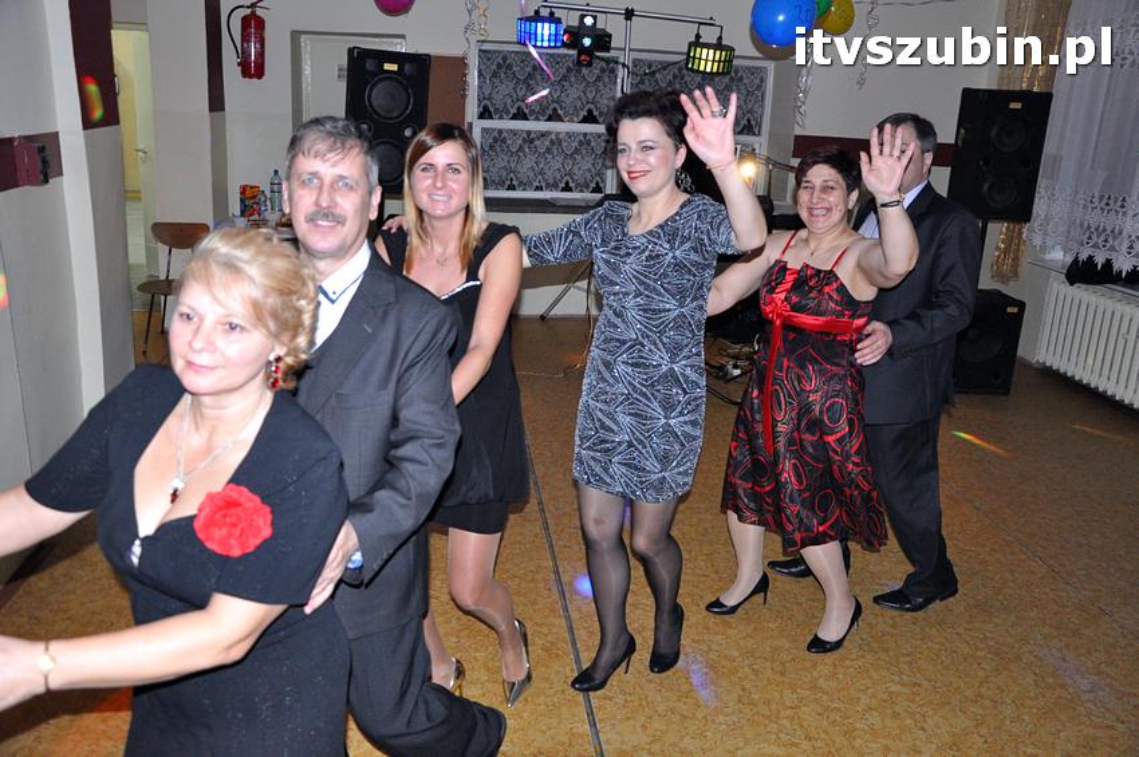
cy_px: 378
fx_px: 996
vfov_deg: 41.6
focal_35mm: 32
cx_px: 570
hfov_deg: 59.5
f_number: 5
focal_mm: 21
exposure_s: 1/60
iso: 1600
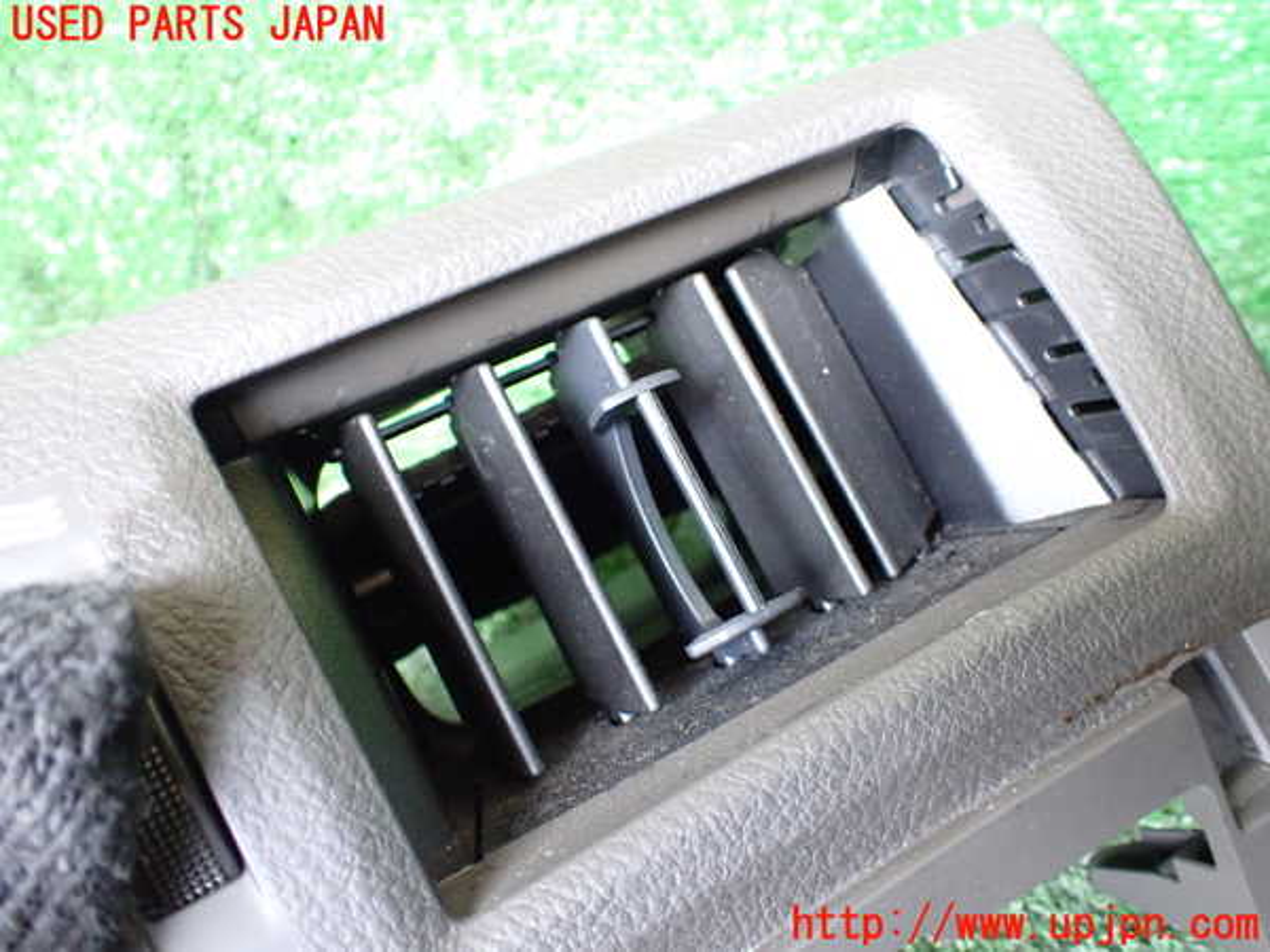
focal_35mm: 30
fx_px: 1101
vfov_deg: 46.8
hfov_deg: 60.0
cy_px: 476
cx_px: 635
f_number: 2.3
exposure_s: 1/30
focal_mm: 5.4
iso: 800
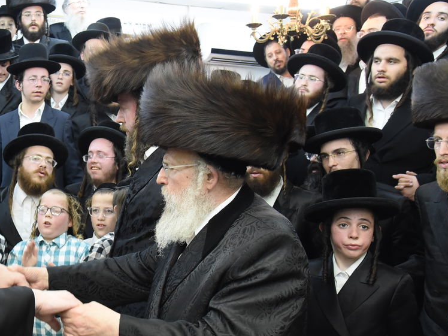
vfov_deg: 26.9
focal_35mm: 54
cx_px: 41
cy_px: 215
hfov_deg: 33.6
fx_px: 699
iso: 3200
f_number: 5.6
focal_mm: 30
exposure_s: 1/160
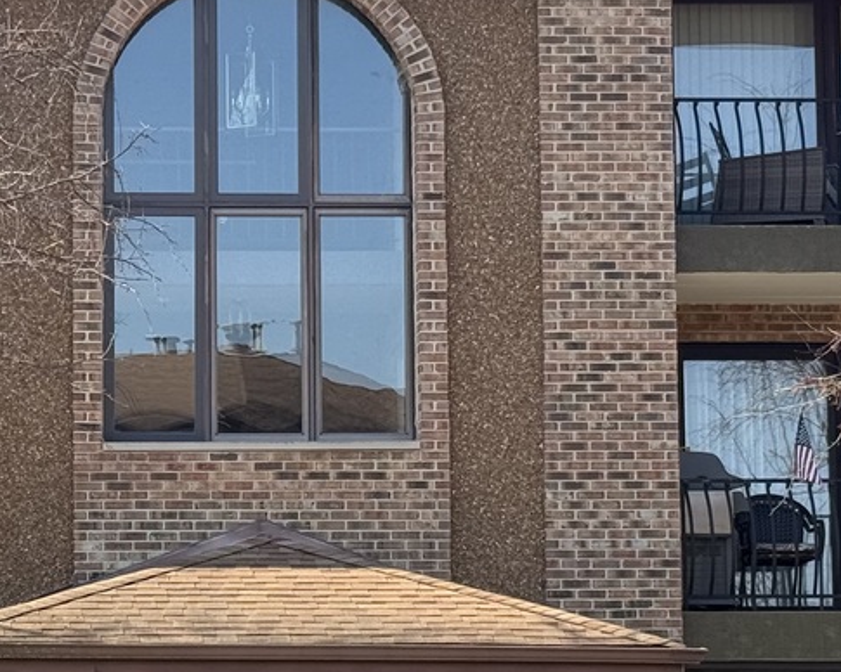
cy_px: 365
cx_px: 271
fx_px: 3460
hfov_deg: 13.8
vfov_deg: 11.1
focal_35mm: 139
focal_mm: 6.76
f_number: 1.78
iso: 100
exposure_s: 1/1980
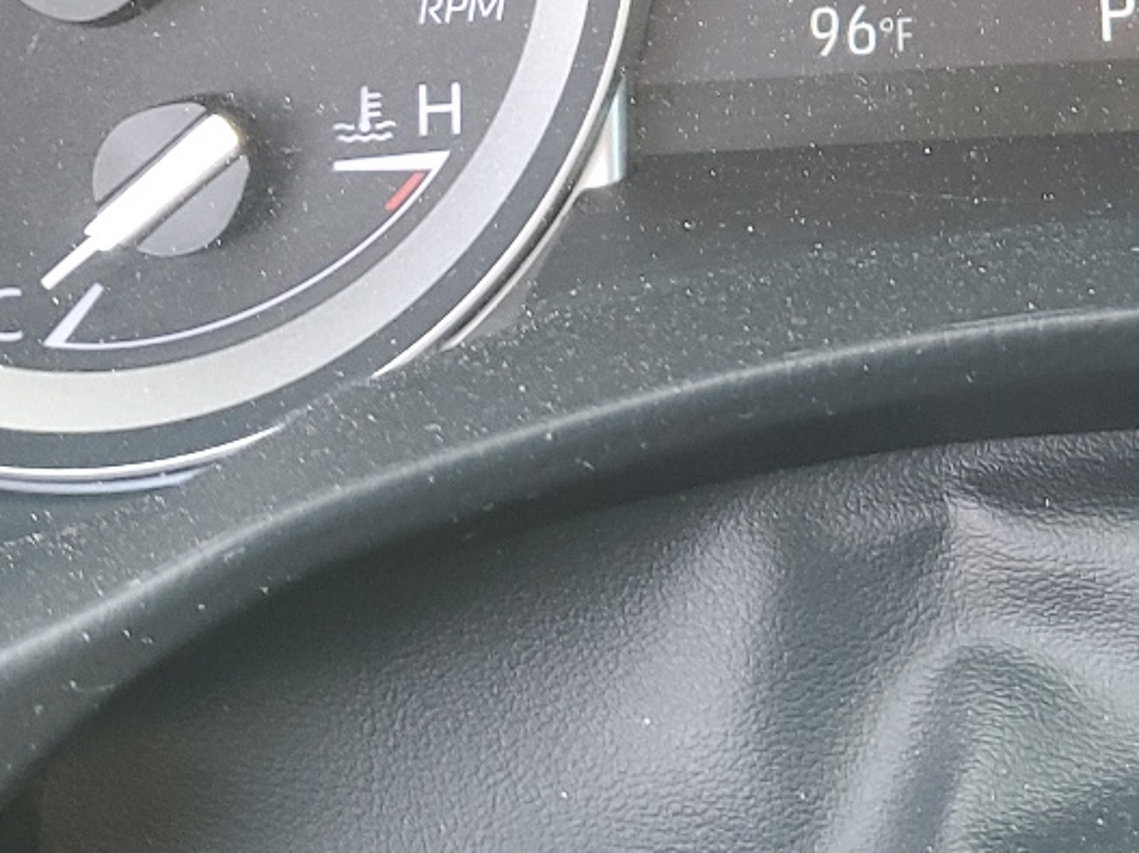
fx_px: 2599
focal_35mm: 79
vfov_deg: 17.3
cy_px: -309
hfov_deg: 23.9
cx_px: 1066
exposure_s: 1/60.2
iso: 71
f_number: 1.5
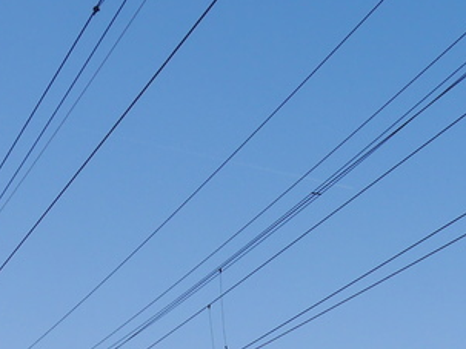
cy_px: 600
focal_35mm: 111
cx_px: 506
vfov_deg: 12.4
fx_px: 1494
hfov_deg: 17.2
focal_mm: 14
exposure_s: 1/400
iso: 160
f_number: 8
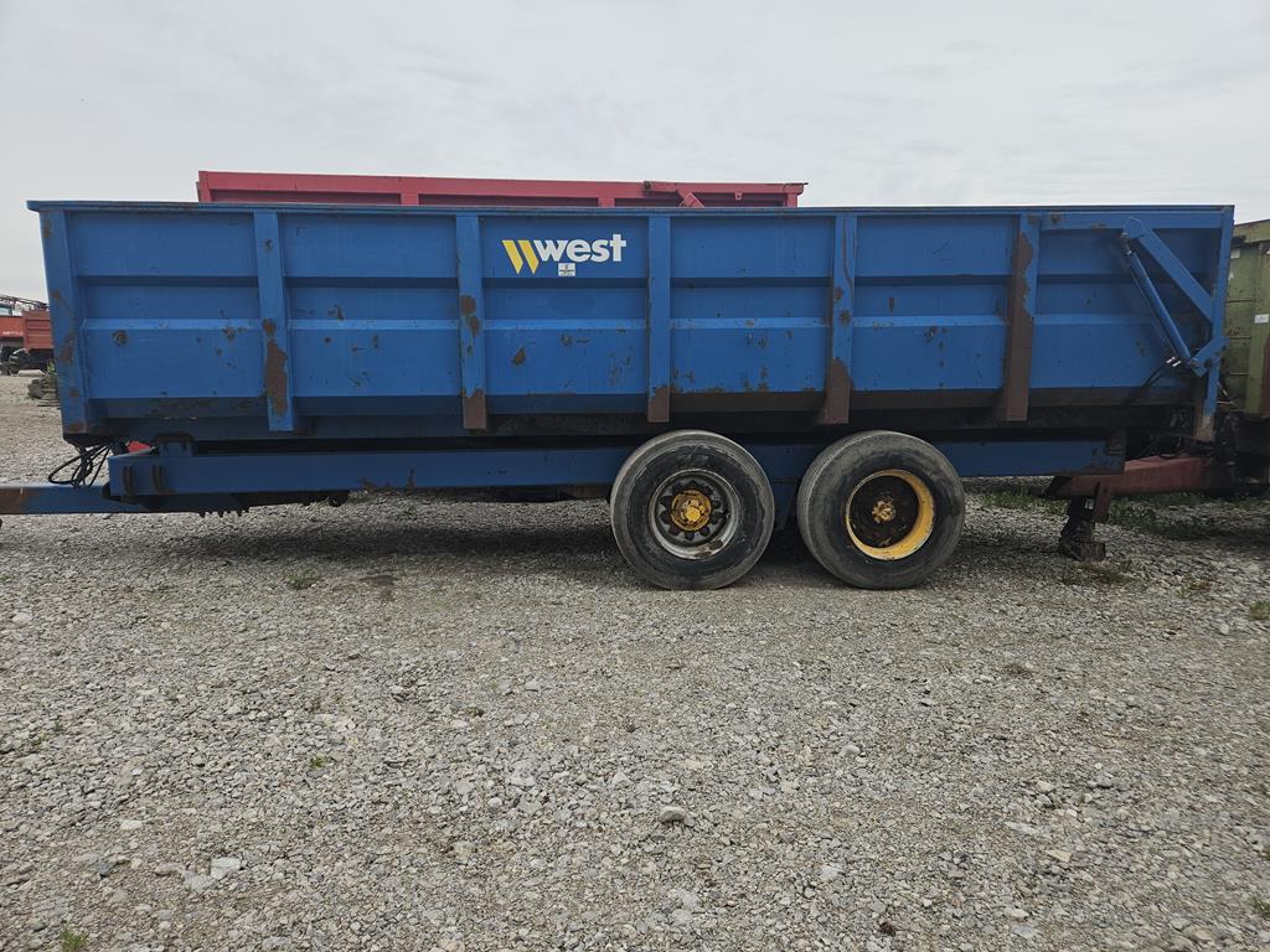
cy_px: 476
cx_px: 635
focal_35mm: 23
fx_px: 844
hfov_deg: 73.9
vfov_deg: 58.9
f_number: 1.8
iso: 40
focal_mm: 5.4
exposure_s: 1/1192
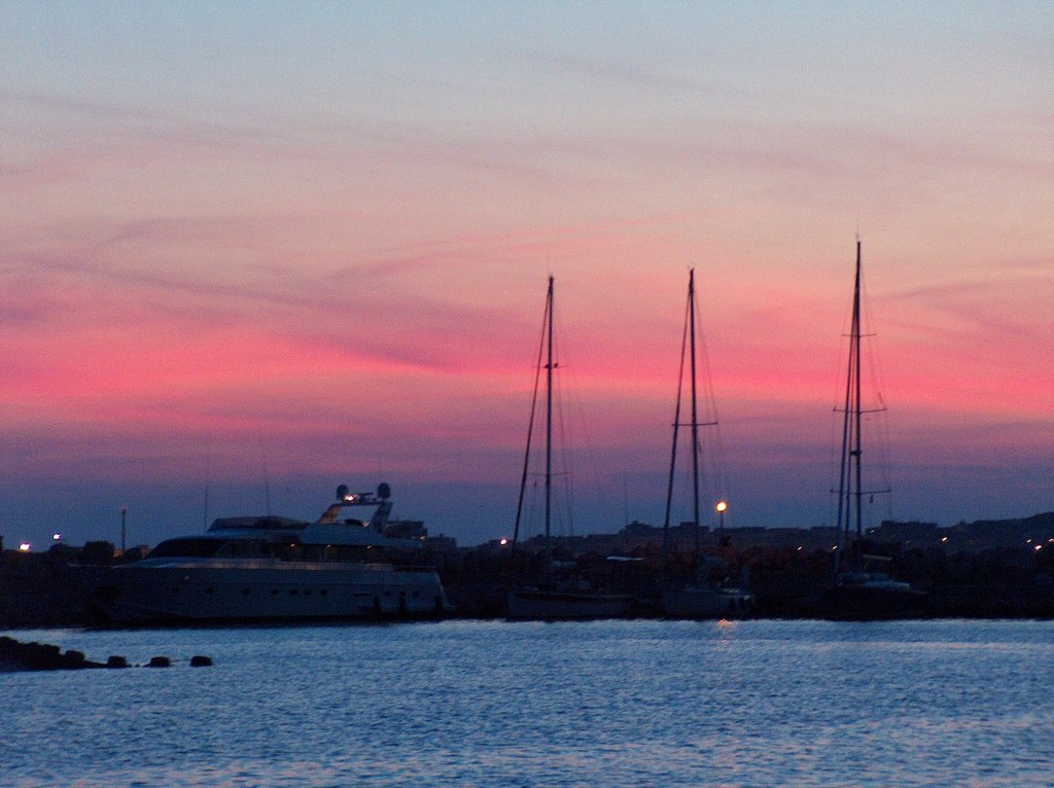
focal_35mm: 186
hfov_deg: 10.6
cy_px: 394
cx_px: 527
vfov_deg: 8.0
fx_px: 5658
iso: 400
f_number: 3
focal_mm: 38.22
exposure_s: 1/26.1
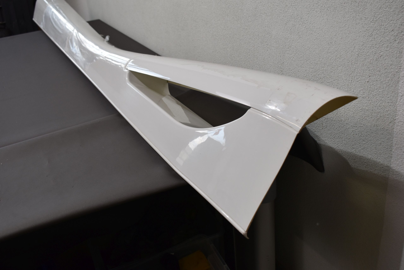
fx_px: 471
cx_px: 202
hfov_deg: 46.4
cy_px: 135
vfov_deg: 31.9
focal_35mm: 42
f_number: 5.6
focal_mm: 28
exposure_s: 1/125
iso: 360
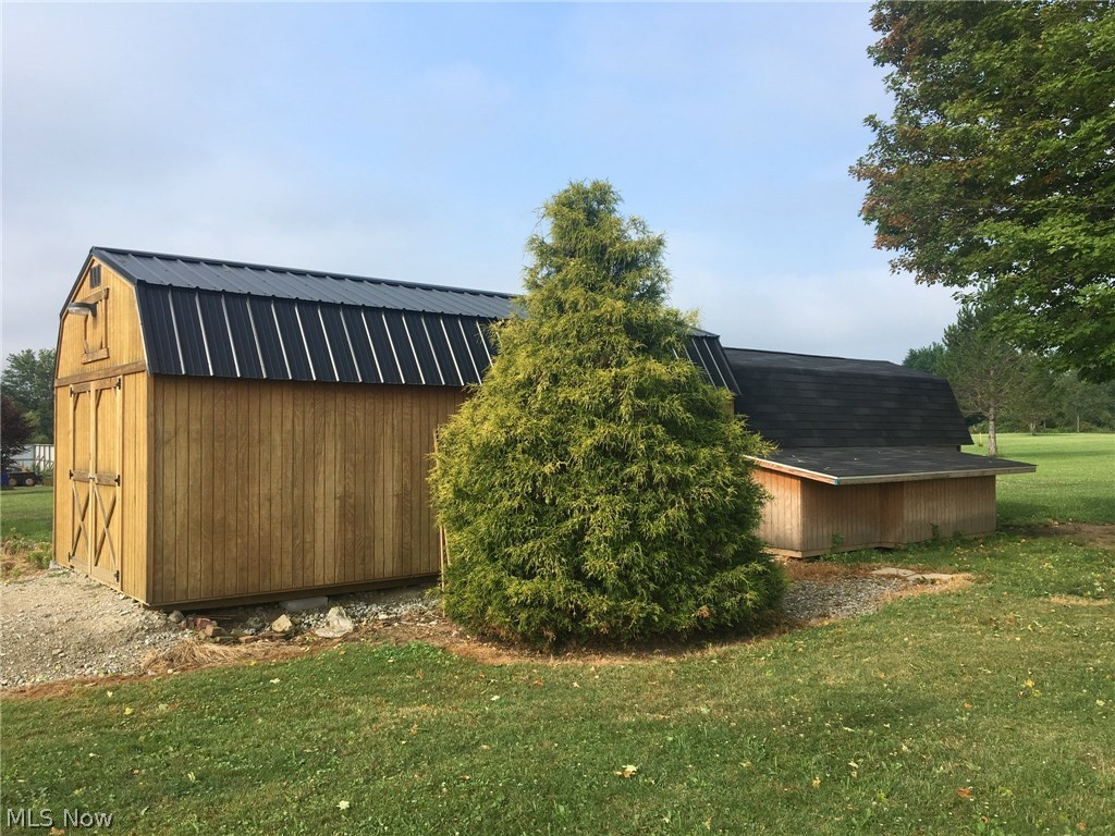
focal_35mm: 29
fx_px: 934
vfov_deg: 48.2
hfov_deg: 61.7
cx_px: 558
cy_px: 418
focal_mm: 4.15
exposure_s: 1/1241
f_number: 2.2
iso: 25
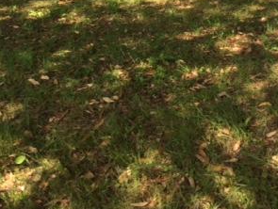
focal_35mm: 65
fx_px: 523
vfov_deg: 20.8
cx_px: 180
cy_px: -56
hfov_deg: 29.6
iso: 32
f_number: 2.2
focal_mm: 4.12
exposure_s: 1/466
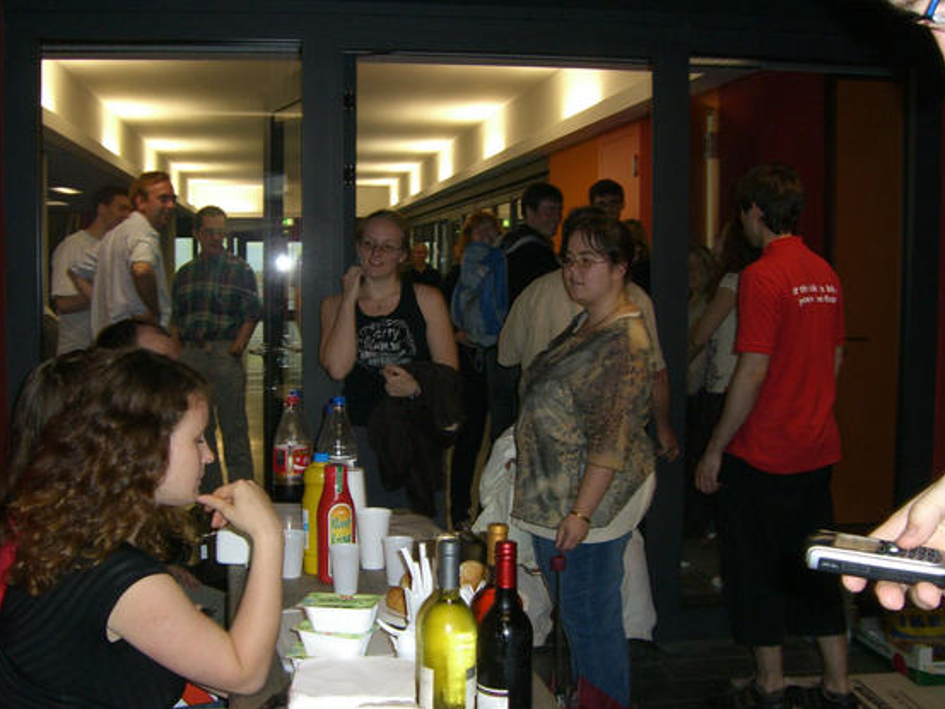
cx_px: 441
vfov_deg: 32.9
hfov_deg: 42.9
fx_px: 1201
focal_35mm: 44
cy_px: 355
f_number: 2.7
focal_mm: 6.2
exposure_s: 1/60
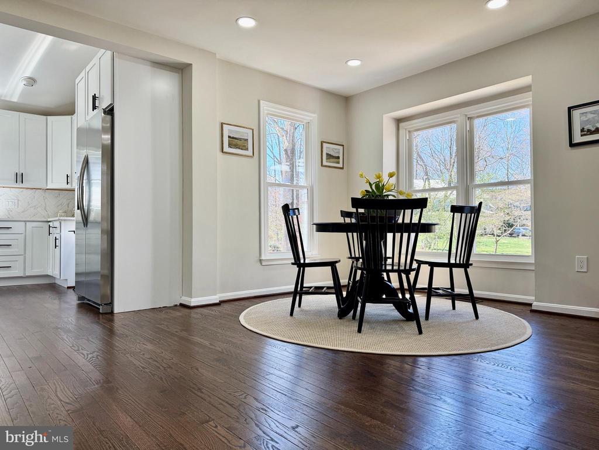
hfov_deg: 71.6
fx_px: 415
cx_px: 300
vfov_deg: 56.8
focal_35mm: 24
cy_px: 225
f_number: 1.78
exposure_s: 1/345
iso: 100
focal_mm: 6.76
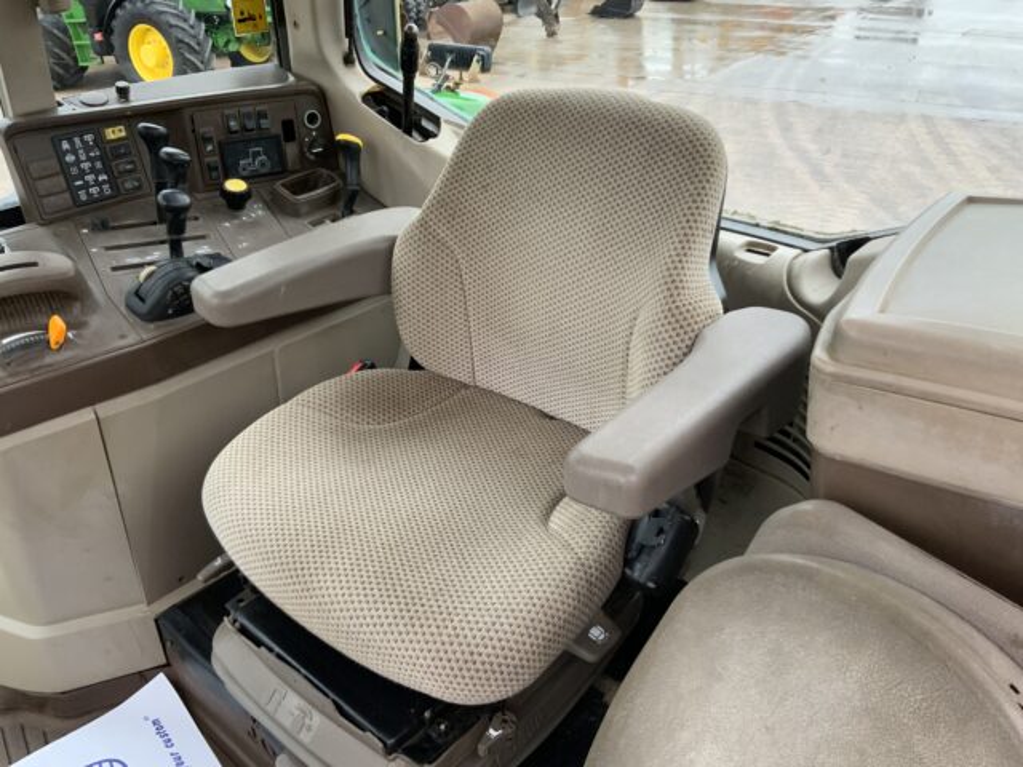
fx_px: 857
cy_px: 384
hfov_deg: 61.7
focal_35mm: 29
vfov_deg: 48.2
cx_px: 512
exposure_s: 1/117
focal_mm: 3
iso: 64
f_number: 1.8
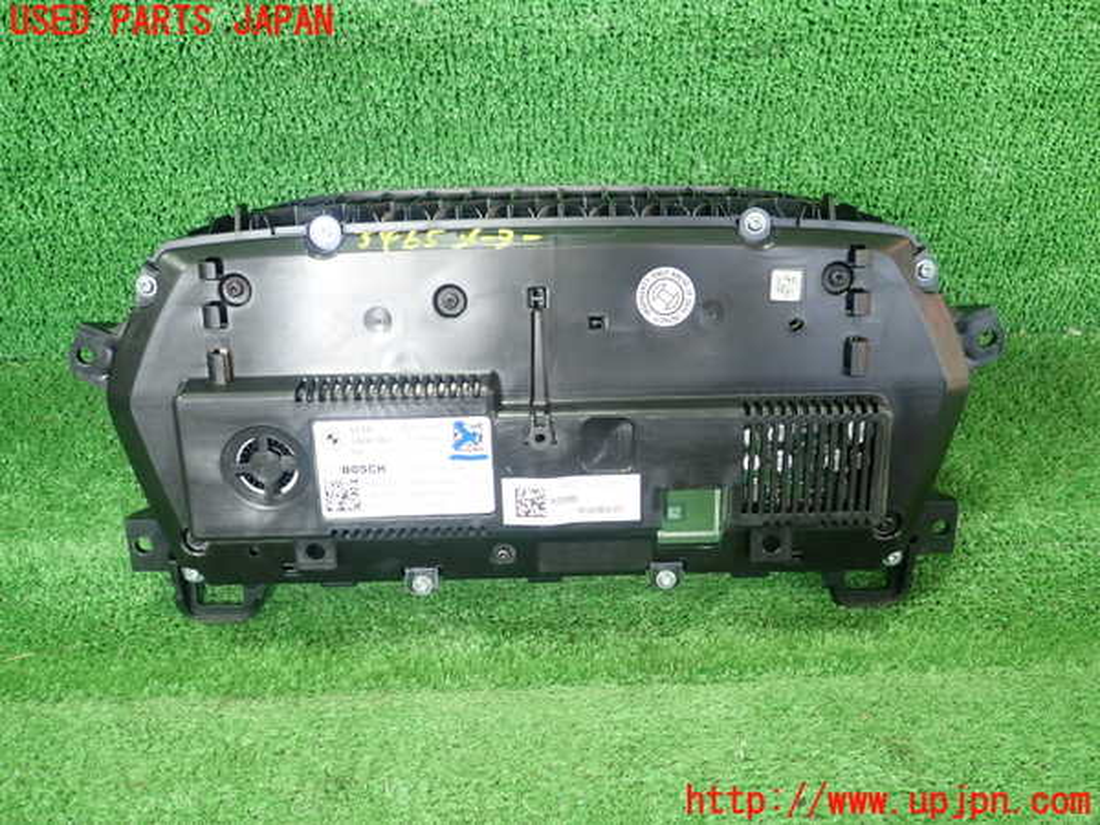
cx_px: 550
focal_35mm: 30
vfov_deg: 46.8
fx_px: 953
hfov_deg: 60.0
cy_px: 412
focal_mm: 5.5
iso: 400
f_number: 2.3
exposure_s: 1/125
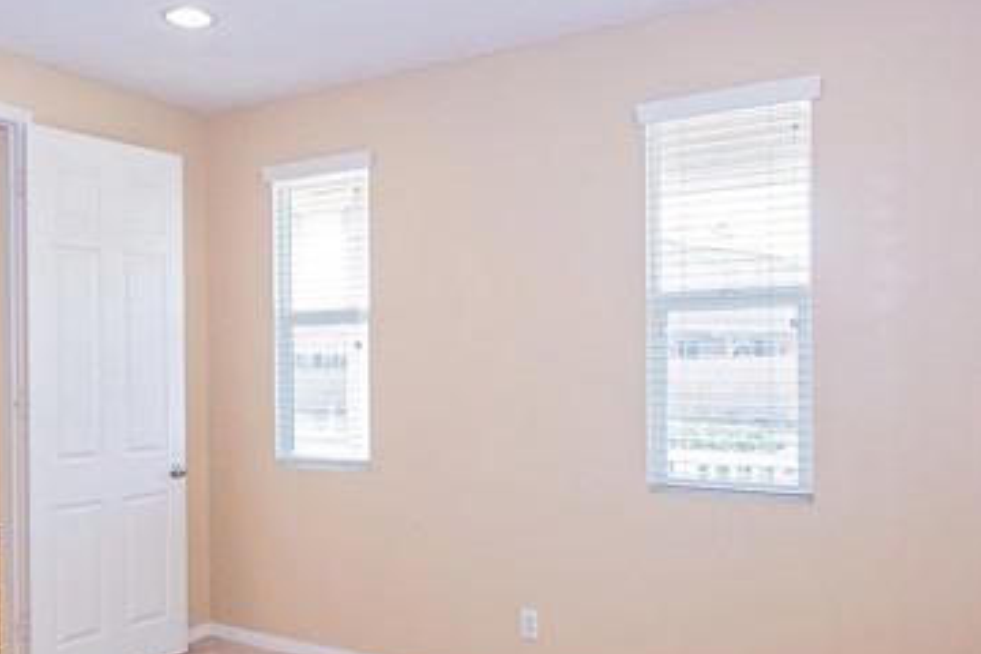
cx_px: 384
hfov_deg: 58.2
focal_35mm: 32
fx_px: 872
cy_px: 356
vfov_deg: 41.1
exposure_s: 1/250
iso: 200
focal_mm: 12
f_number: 3.5
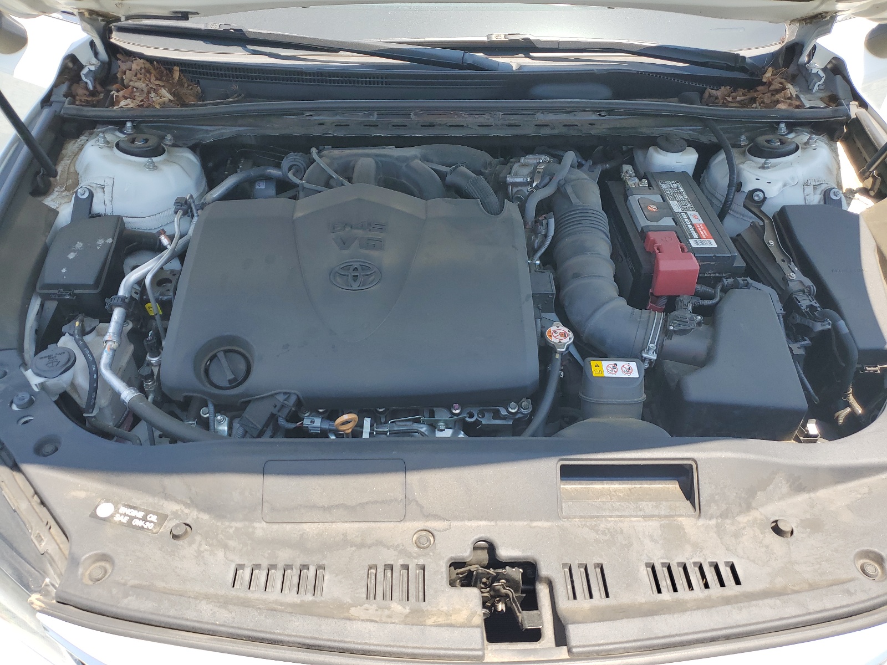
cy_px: 332
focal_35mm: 26
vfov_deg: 53.1
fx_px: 666
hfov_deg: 67.3
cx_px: 444
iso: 50
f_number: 1.5
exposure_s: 1/769
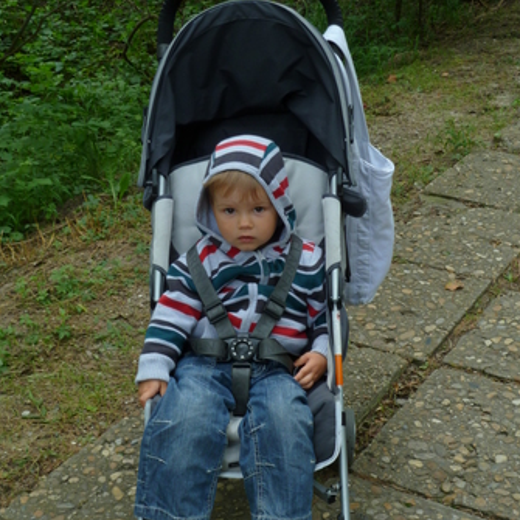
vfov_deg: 30.0
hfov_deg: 30.0
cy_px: 244
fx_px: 969
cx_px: 261
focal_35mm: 57
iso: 80
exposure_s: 1/40
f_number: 3.8
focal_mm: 7.9
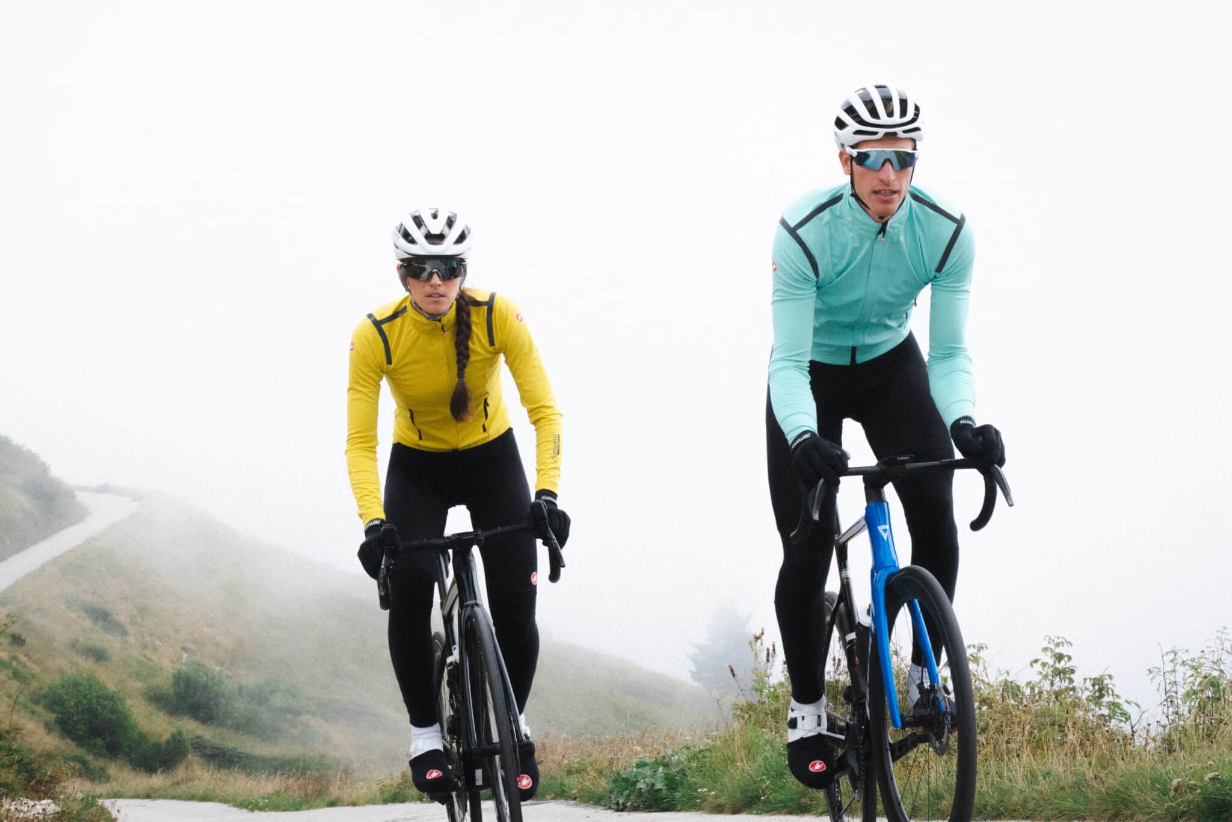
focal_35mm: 105
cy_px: 411
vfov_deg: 13.0
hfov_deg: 19.5
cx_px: 616
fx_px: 3594
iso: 5000
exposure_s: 1/800
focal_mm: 105
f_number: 22
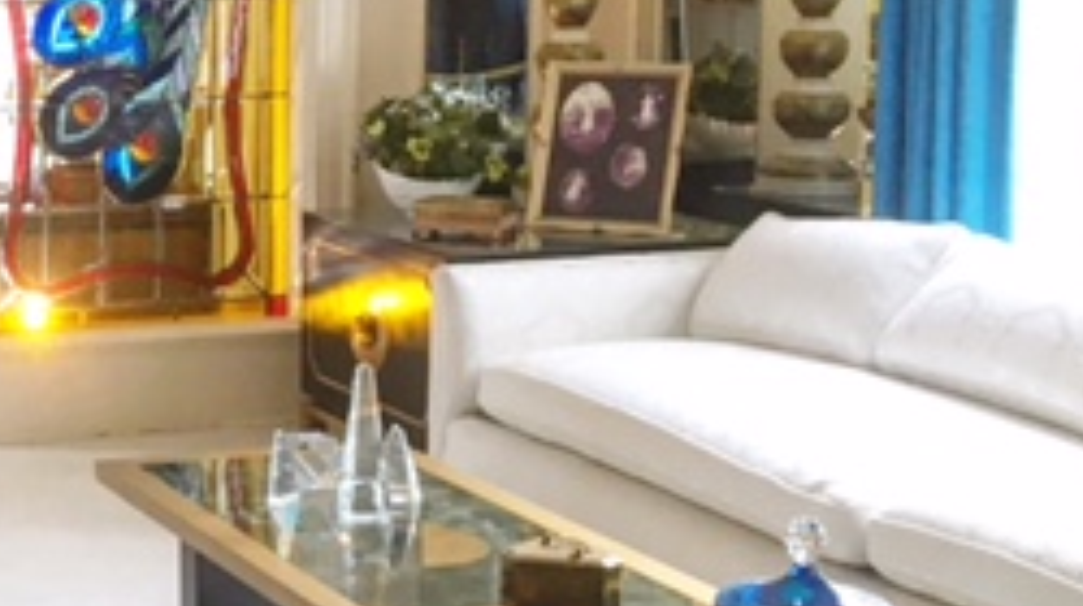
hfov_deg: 23.5
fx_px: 2324
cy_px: 247
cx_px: -277
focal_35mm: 81
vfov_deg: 14.9
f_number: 2.2
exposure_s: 1/30
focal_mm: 4.15
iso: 64
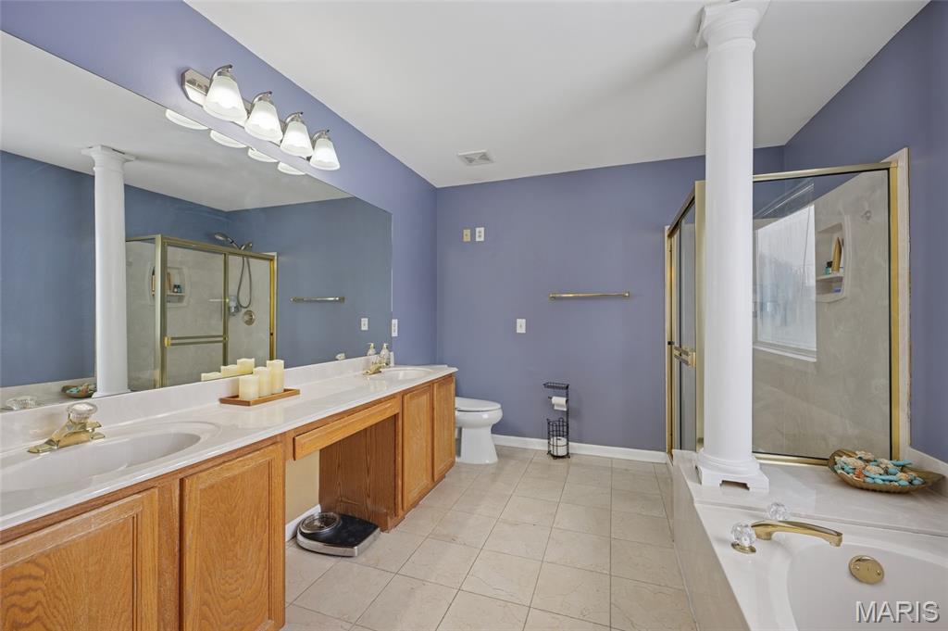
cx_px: 474
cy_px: 316
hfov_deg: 104.3
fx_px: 368
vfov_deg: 81.1
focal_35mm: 14
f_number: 8
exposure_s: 1/40
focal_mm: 14
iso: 400
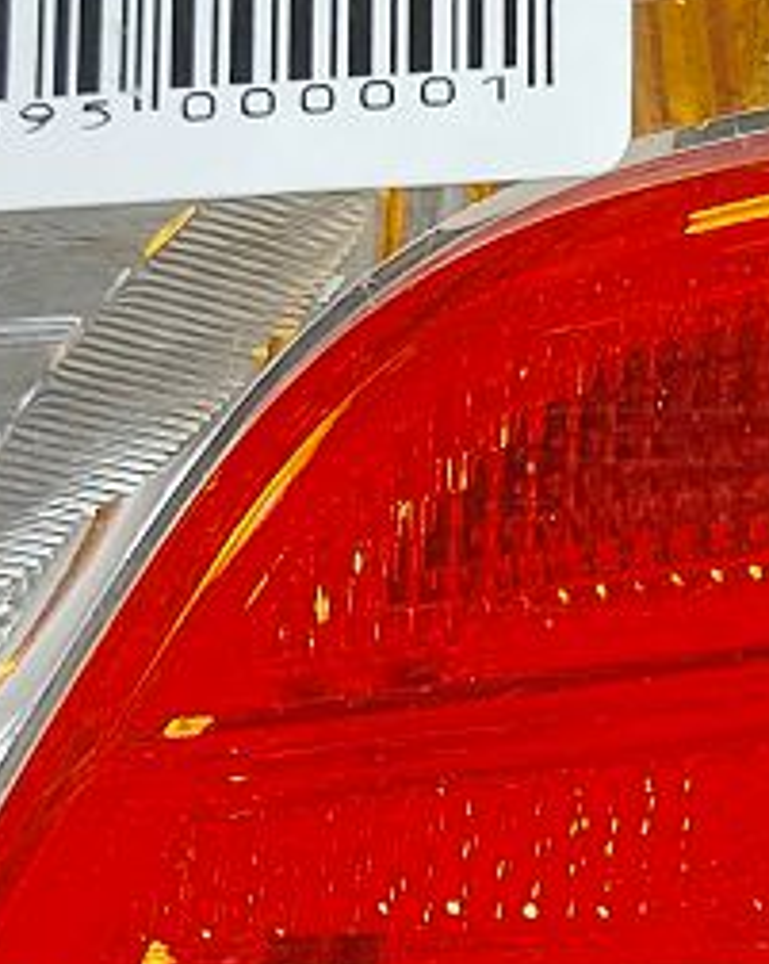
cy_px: 738
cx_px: 1314
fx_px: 3677
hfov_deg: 11.2
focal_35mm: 129
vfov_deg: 14.9
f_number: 1.8
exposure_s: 1/50
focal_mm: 5.23
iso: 200
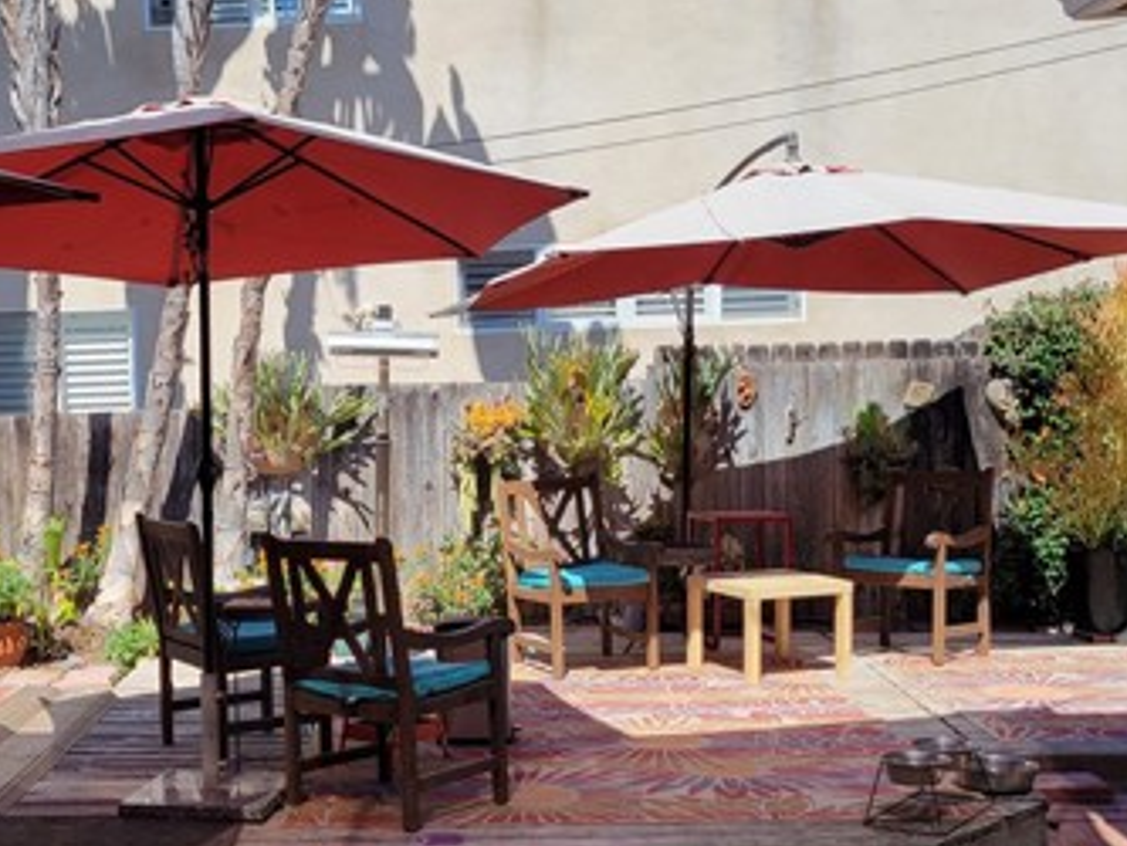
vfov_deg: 29.0
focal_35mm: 50
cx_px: 376
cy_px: 525
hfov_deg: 37.8
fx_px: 1628
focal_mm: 5.4
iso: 40
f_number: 1.8
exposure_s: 1/1584
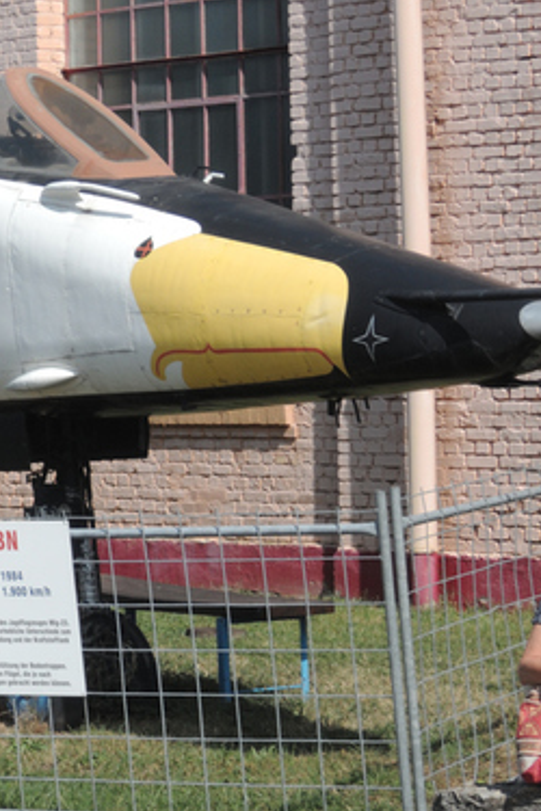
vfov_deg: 12.4
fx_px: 3719
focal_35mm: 165
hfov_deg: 8.3
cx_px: 128
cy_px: 561
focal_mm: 18.2
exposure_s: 1/640
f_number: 4.5
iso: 100
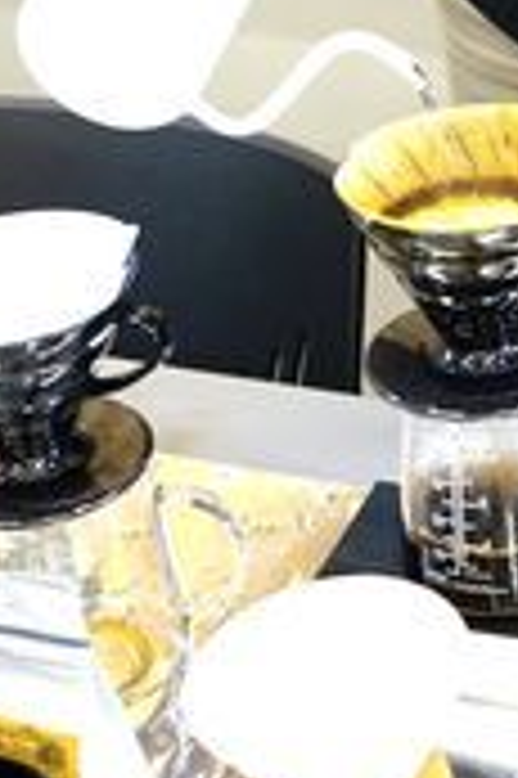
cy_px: 22
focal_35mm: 99
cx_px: 509
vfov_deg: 20.1
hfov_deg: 13.6
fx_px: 2141
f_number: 4
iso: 2500
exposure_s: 1/60
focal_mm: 38
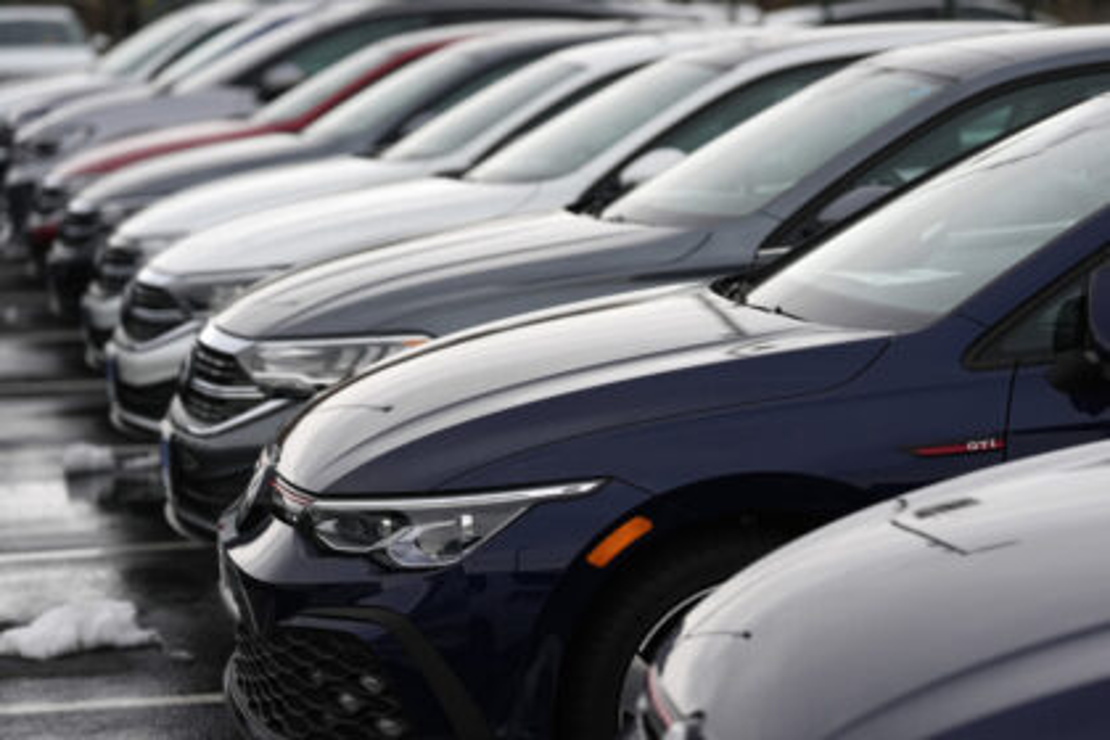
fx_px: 3607
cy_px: 370
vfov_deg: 11.7
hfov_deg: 17.5
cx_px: 555
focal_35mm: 117
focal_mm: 117
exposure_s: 1/640
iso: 400
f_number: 3.2
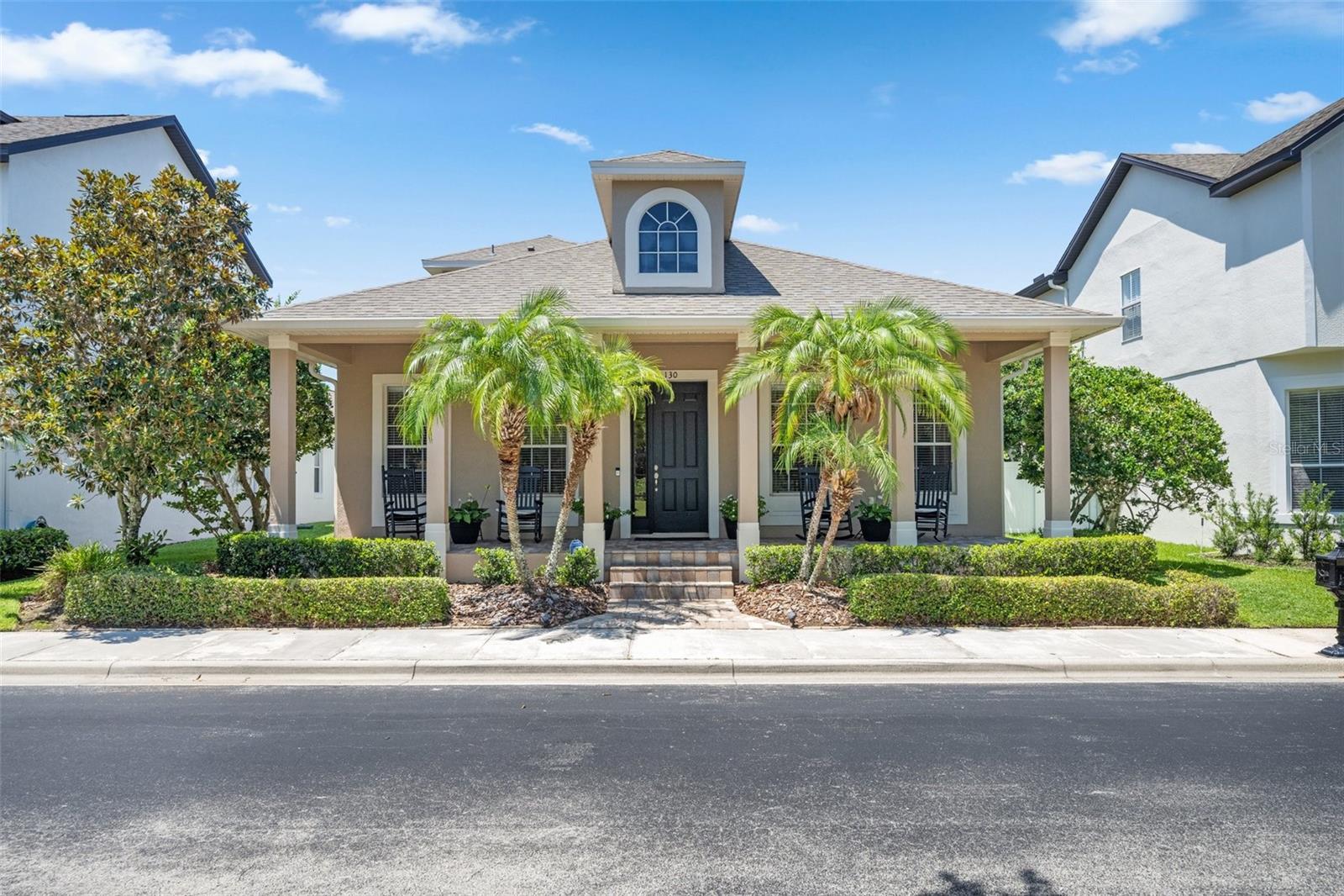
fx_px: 896
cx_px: 672
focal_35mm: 24
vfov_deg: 53.1
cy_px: 448
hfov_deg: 73.8
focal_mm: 24
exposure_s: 1/500
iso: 400
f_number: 8
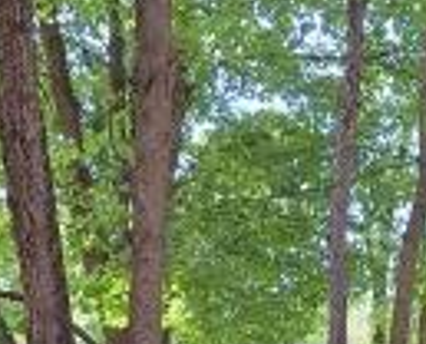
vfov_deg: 13.0
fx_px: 1404
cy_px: 556
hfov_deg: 17.1
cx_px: 92
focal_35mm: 111
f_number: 1.8
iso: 40
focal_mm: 5.54
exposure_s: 1/195
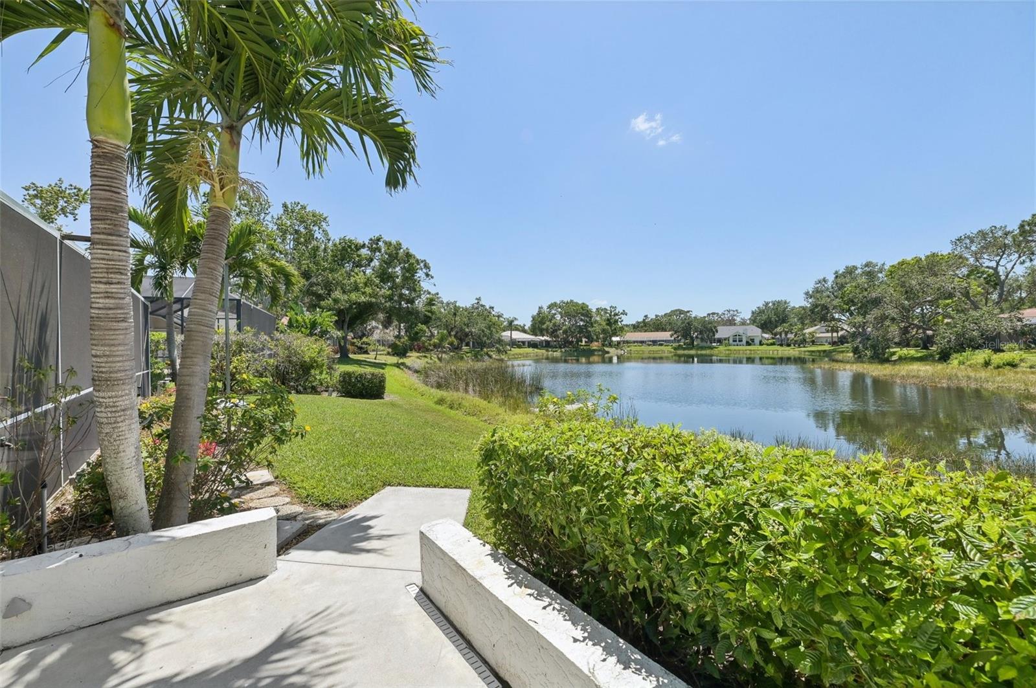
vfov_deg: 81.1
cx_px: 518
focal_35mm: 14
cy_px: 344
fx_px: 402
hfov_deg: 104.3
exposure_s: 1/1600
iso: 400
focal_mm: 14
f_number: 8
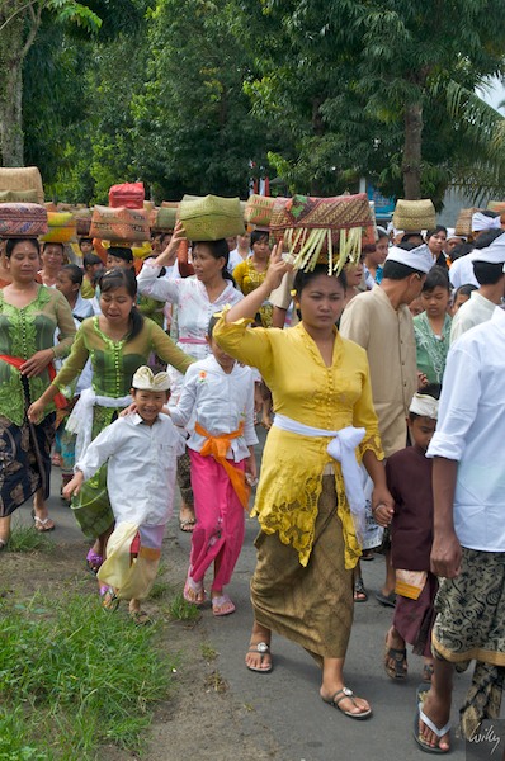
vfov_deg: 33.4
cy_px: 380
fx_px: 1267
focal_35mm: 60
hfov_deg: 22.5
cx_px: 252
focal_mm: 40
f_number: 10
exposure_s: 1/400
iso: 320
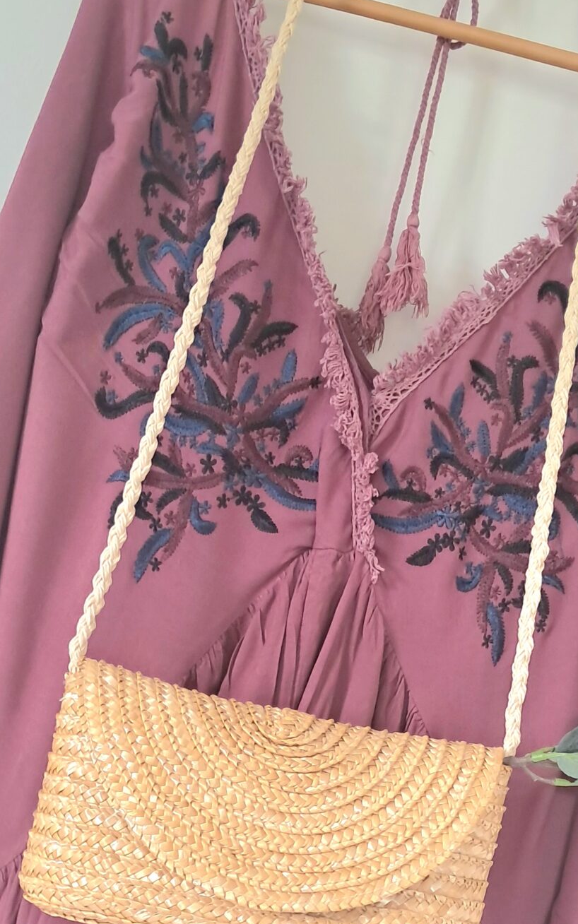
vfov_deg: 35.1
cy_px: 742
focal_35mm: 56
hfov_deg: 23.1
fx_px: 1411
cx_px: 249
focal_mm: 4
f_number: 1.8
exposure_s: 1/50
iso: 160
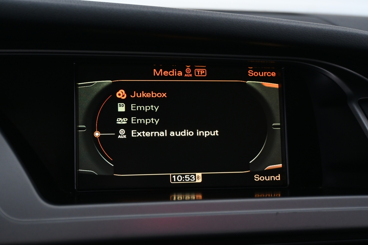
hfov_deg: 37.9
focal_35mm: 52
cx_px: 184
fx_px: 537
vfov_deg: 25.8
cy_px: 122
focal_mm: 35
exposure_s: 1/25
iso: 900
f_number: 5.3
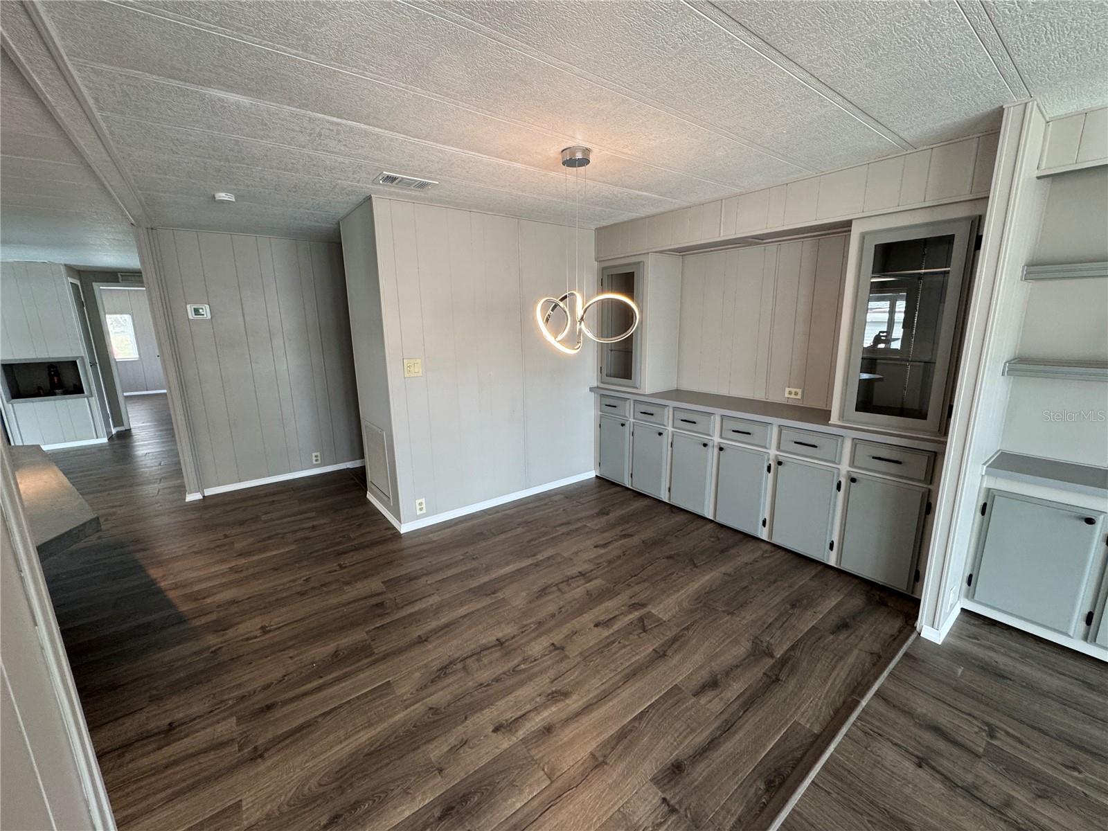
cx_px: 554
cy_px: 416
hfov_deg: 102.1
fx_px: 448
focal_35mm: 14
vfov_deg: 85.7
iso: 200
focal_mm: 2.22
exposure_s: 1/60
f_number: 2.2
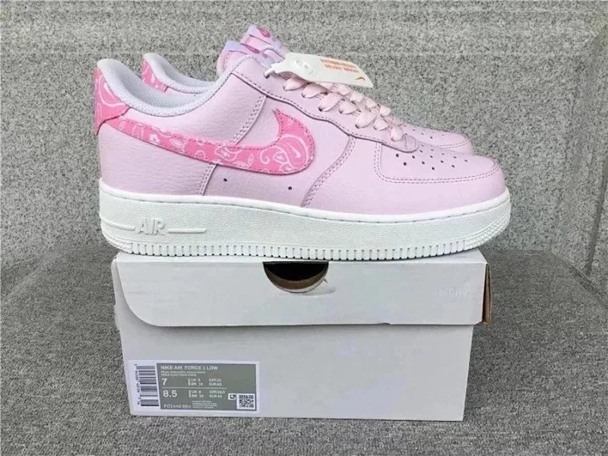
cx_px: 304
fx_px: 544
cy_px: 228
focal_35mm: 31
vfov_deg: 45.4
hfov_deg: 58.4
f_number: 2.4
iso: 25
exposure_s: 1/113
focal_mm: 3.3
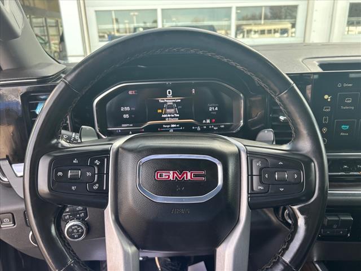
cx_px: 180
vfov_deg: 53.1
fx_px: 271
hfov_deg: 67.3
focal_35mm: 26
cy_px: 136
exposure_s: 1/152
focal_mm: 5.7
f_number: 1.5
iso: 64
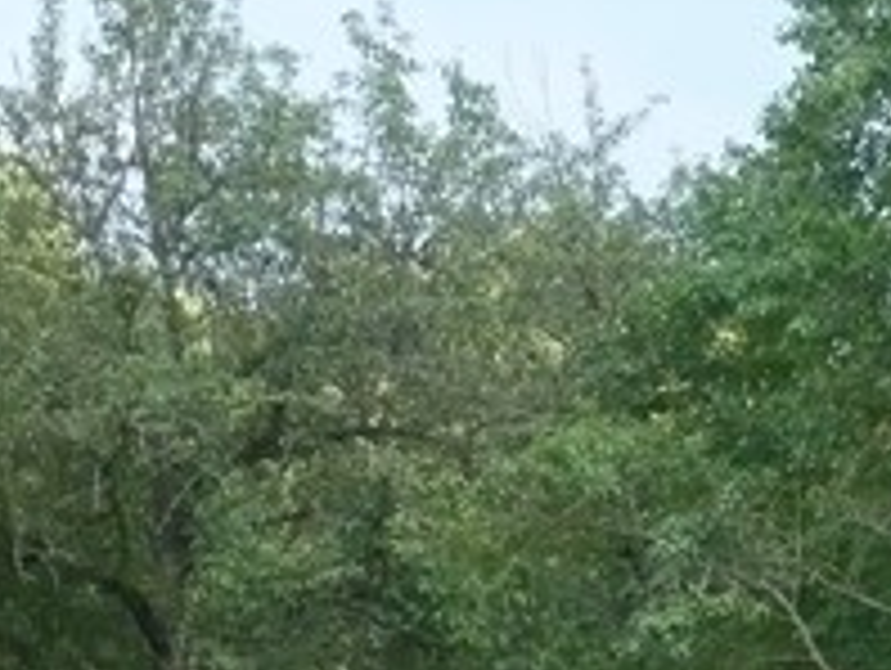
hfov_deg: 9.3
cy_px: 944
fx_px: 5463
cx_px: 657
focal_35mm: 212
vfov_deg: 6.9
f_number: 4
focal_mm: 11.5
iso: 250
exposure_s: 1/250
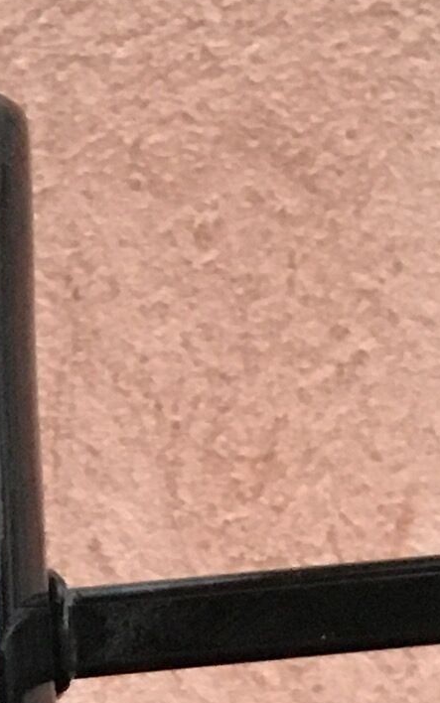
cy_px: 1512
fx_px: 3355
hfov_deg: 7.4
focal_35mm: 175
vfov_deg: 10.7
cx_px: -224
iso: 250
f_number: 2.2
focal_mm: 4.15
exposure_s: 1/17
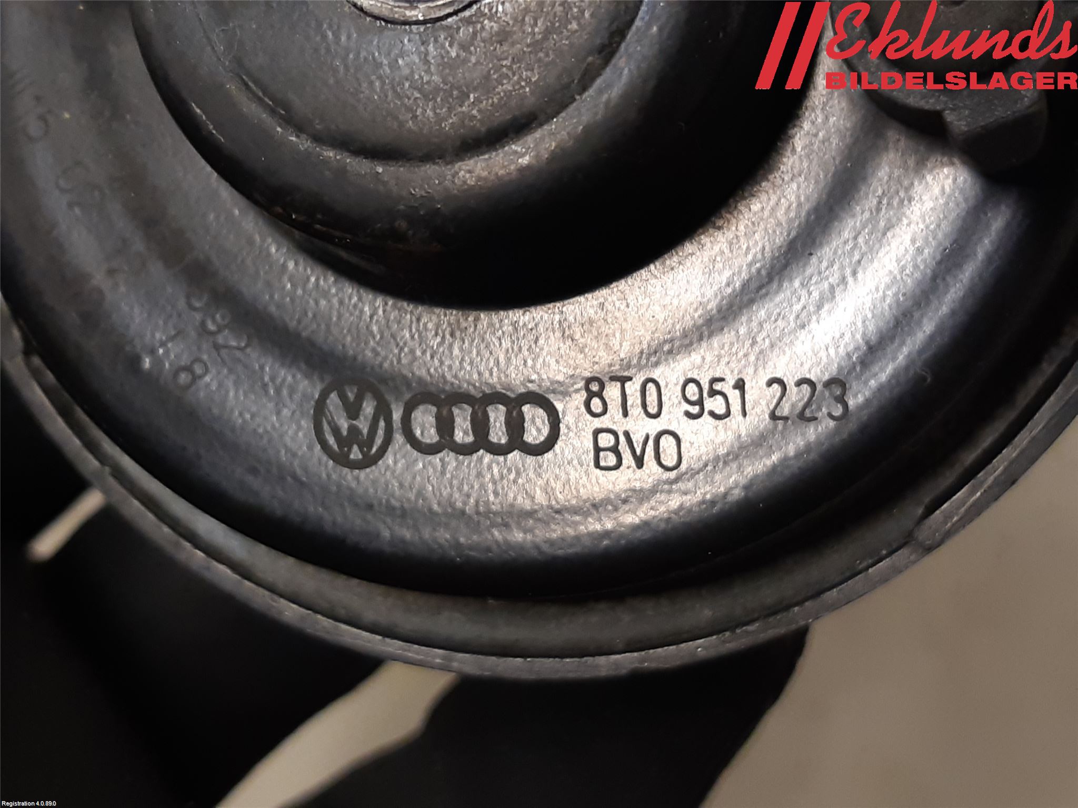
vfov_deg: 53.1
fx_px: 810
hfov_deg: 67.3
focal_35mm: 26
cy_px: 404
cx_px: 539
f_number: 1.7
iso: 125
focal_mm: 3.93
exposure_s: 1/50
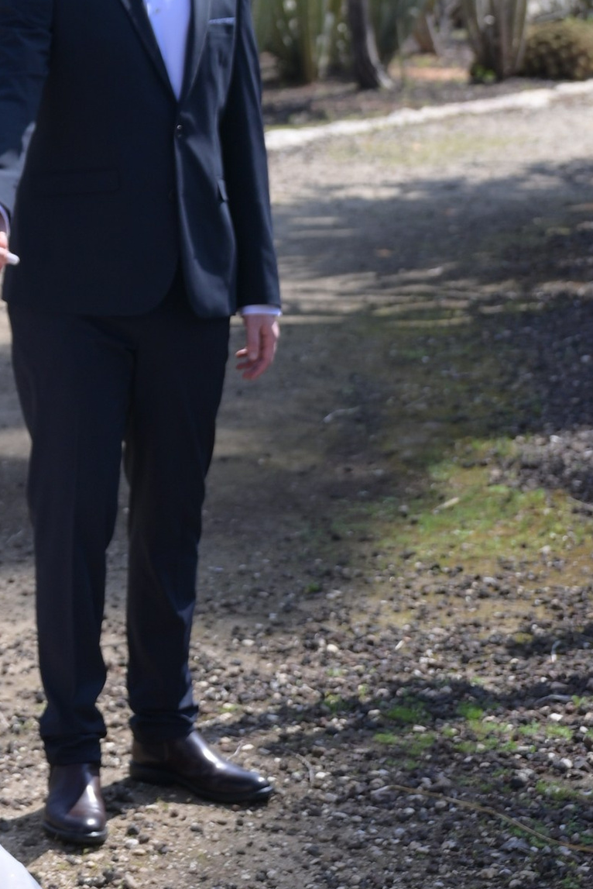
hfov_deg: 11.4
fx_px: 2887
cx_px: -175
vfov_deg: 16.9
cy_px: -122
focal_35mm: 117
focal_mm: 35
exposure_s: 1/1000
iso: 100
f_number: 3.5
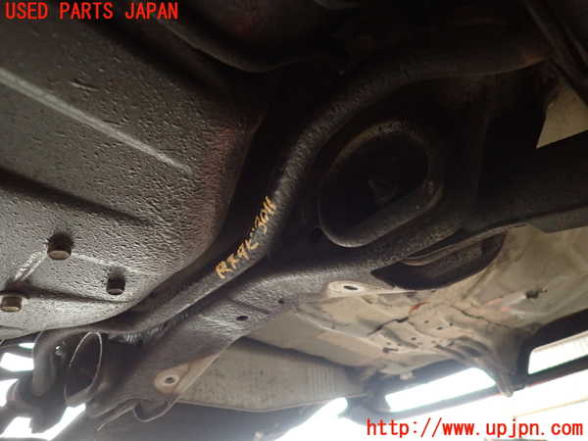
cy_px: 220
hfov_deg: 69.4
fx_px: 425
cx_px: 294
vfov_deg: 54.9
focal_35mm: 25
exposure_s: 1/30
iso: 640
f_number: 2
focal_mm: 4.5
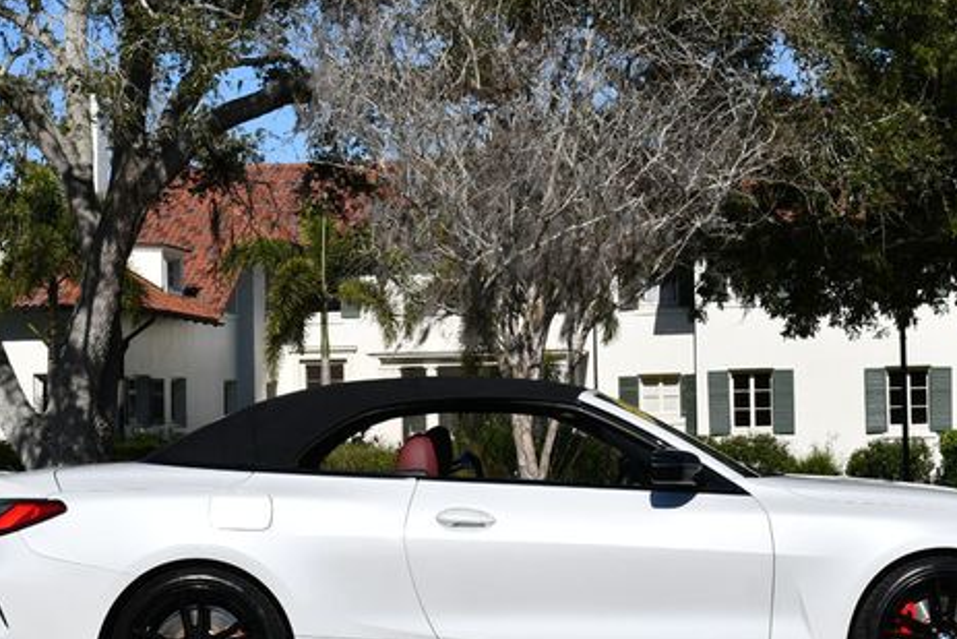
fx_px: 2207
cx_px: 544
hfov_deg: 24.4
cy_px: 358
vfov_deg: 16.5
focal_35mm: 83
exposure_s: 1/320
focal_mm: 30
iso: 100
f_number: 9
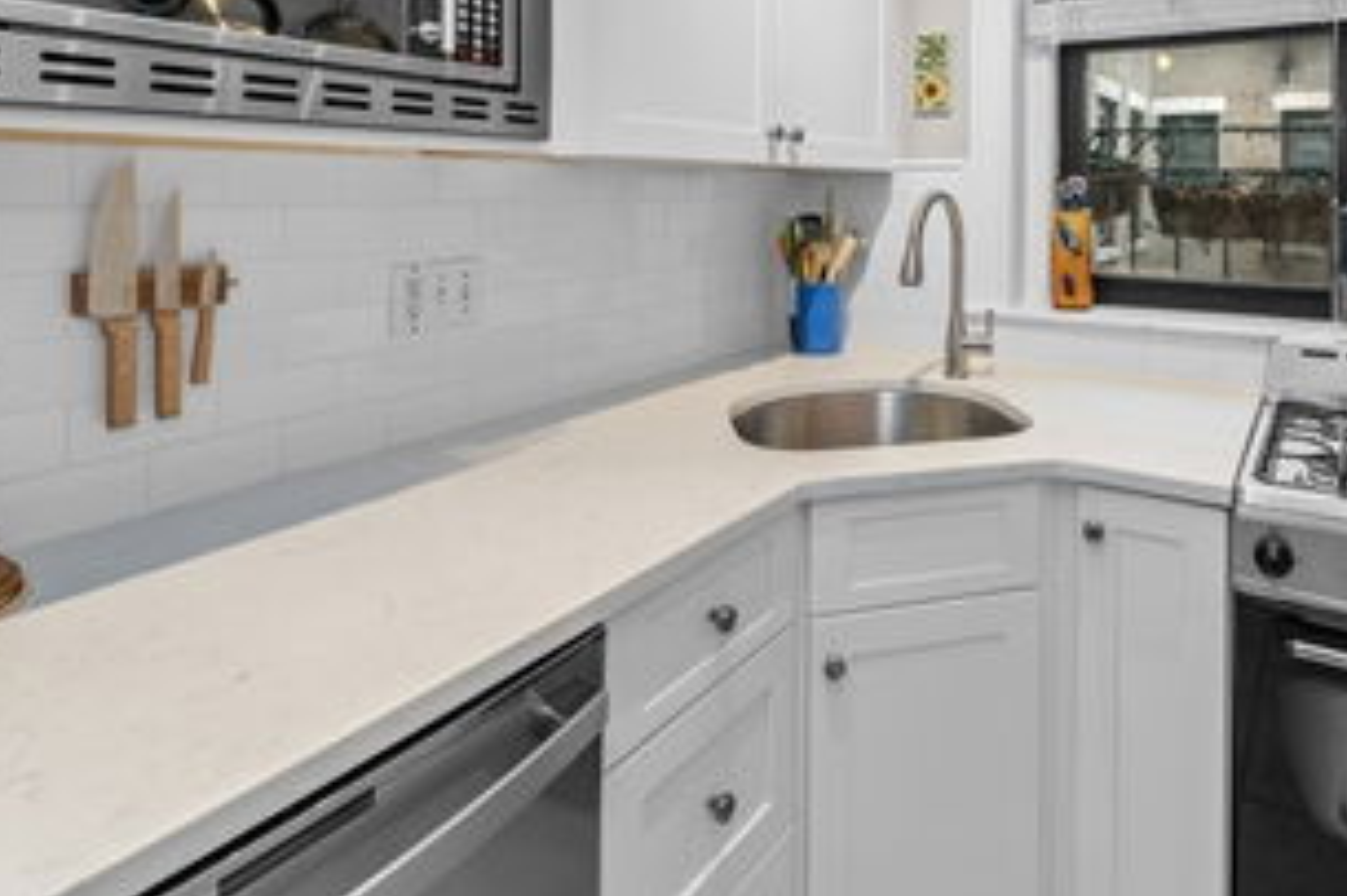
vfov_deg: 53.9
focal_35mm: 22
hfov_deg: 76.3
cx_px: 892
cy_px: 201
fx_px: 823
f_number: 5.6
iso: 800
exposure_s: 1/80
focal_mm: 14
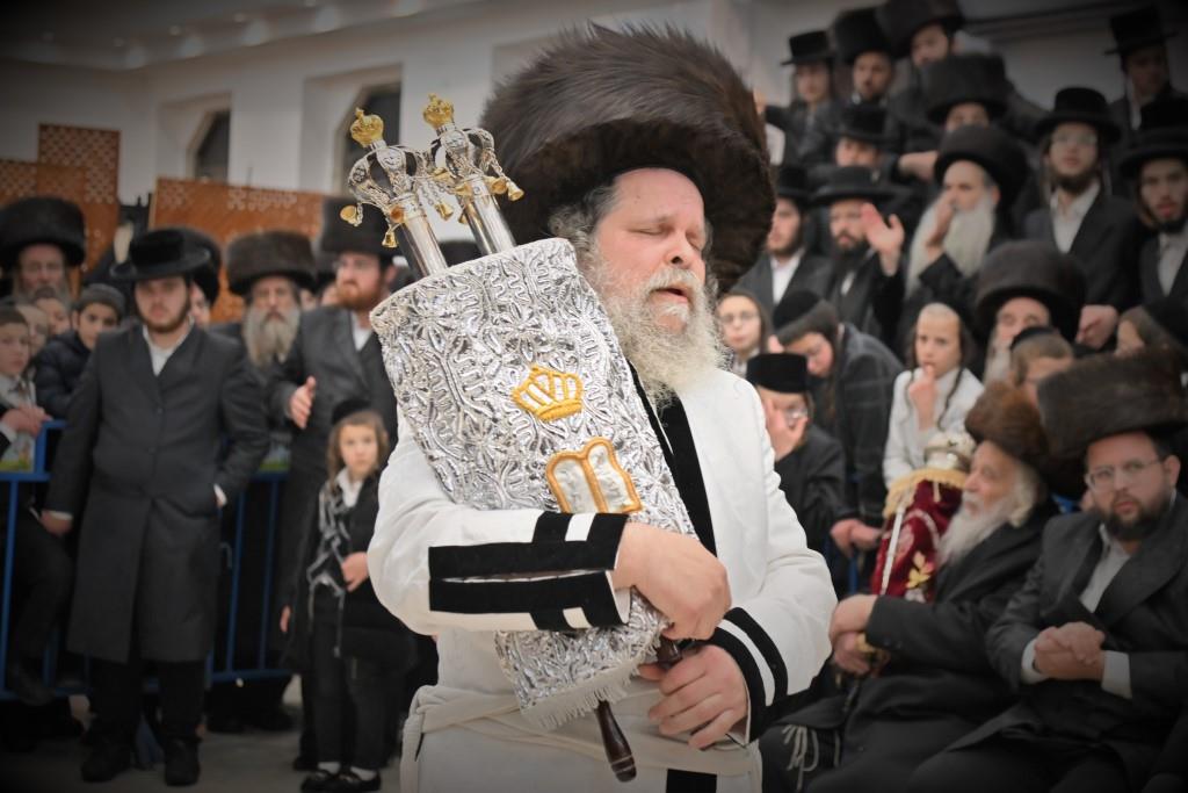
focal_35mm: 55
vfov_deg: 24.6
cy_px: 396
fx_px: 1815
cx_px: 594
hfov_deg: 36.2
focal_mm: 55
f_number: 4
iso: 640
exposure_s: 1/200
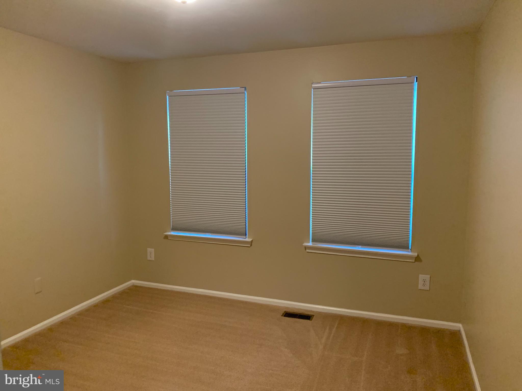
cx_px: 261
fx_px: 392
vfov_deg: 53.1
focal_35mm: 26
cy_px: 196
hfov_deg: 67.3
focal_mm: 4.25
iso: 320
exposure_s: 1/60
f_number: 1.8
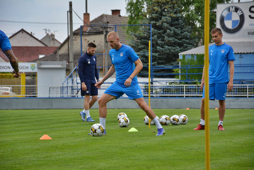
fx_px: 1185
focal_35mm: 168
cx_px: 127
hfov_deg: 12.2
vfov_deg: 8.2
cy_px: 85
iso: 720
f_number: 5.6
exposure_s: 1/1000
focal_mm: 112
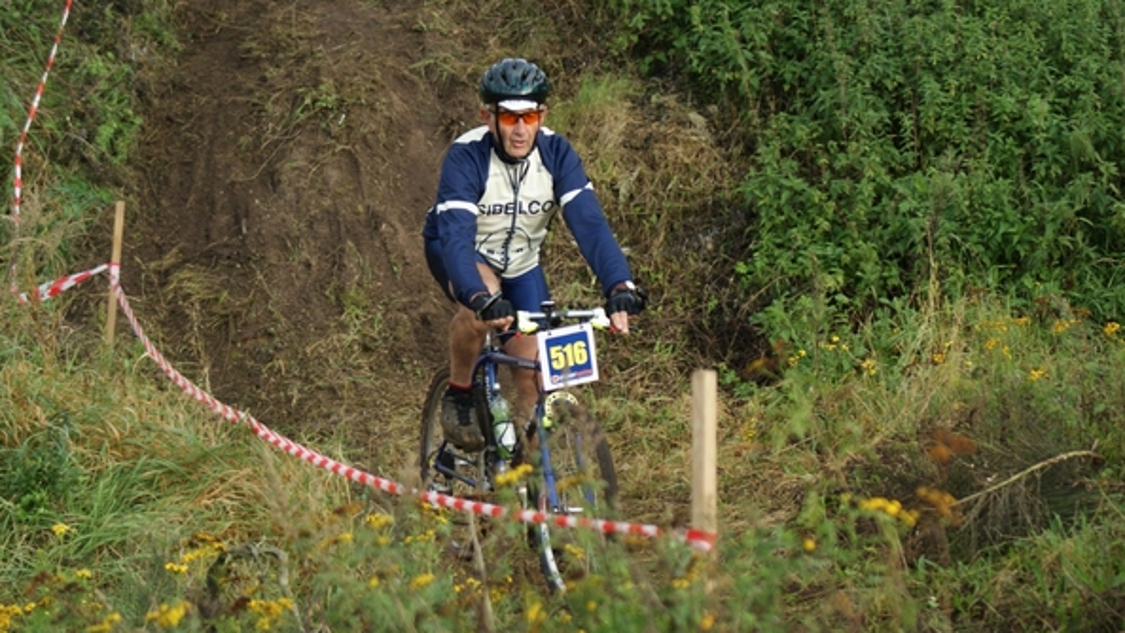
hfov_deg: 15.0
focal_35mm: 143
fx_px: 4265
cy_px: 292
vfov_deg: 8.5
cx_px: 561
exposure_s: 1/320
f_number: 5
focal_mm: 90
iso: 250
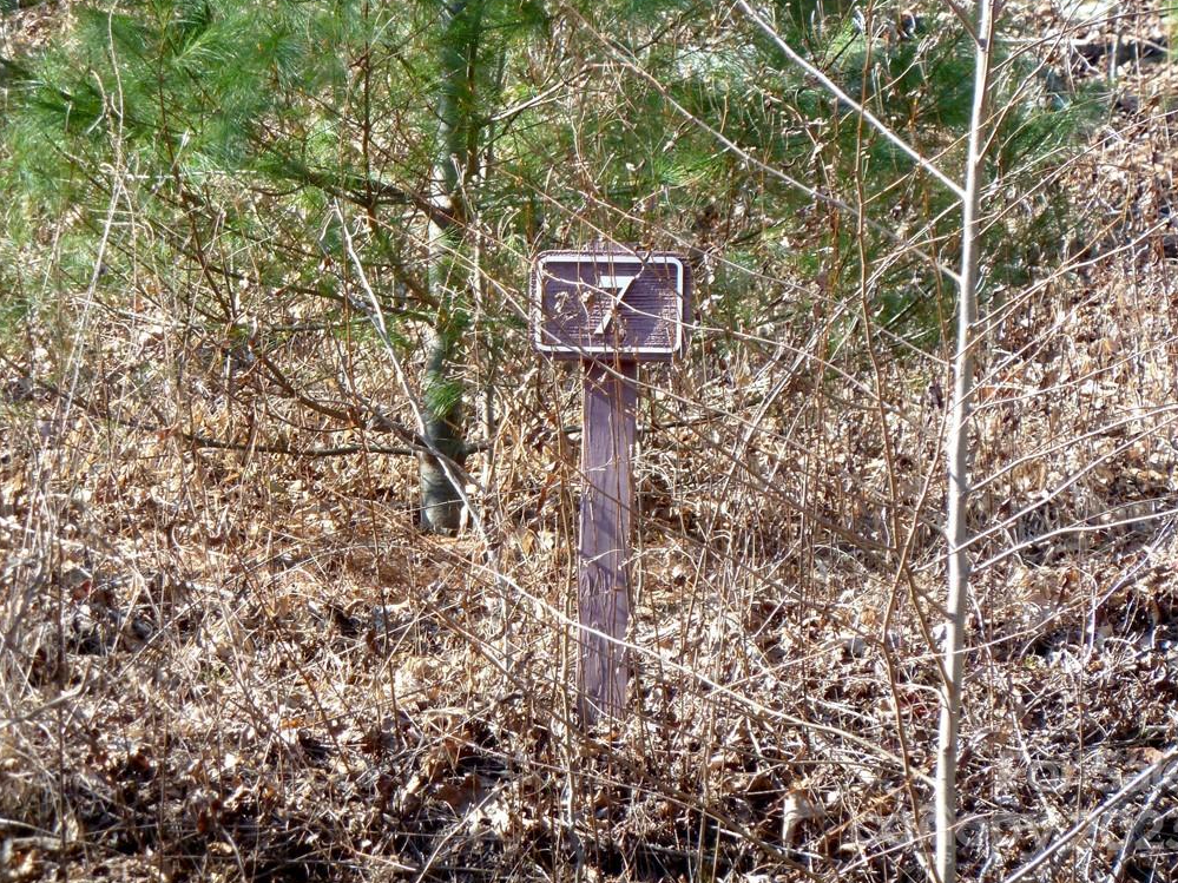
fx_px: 8439
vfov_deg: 6.0
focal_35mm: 248
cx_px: 598
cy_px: 435
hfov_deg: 8.0
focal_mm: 39.7
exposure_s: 1/100
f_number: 4.7
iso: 100
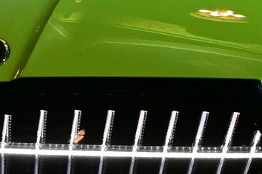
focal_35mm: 228
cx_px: -56
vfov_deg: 6.0
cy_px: 160
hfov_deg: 8.9
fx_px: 1659
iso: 800
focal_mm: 28
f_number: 6.3
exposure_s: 1/160
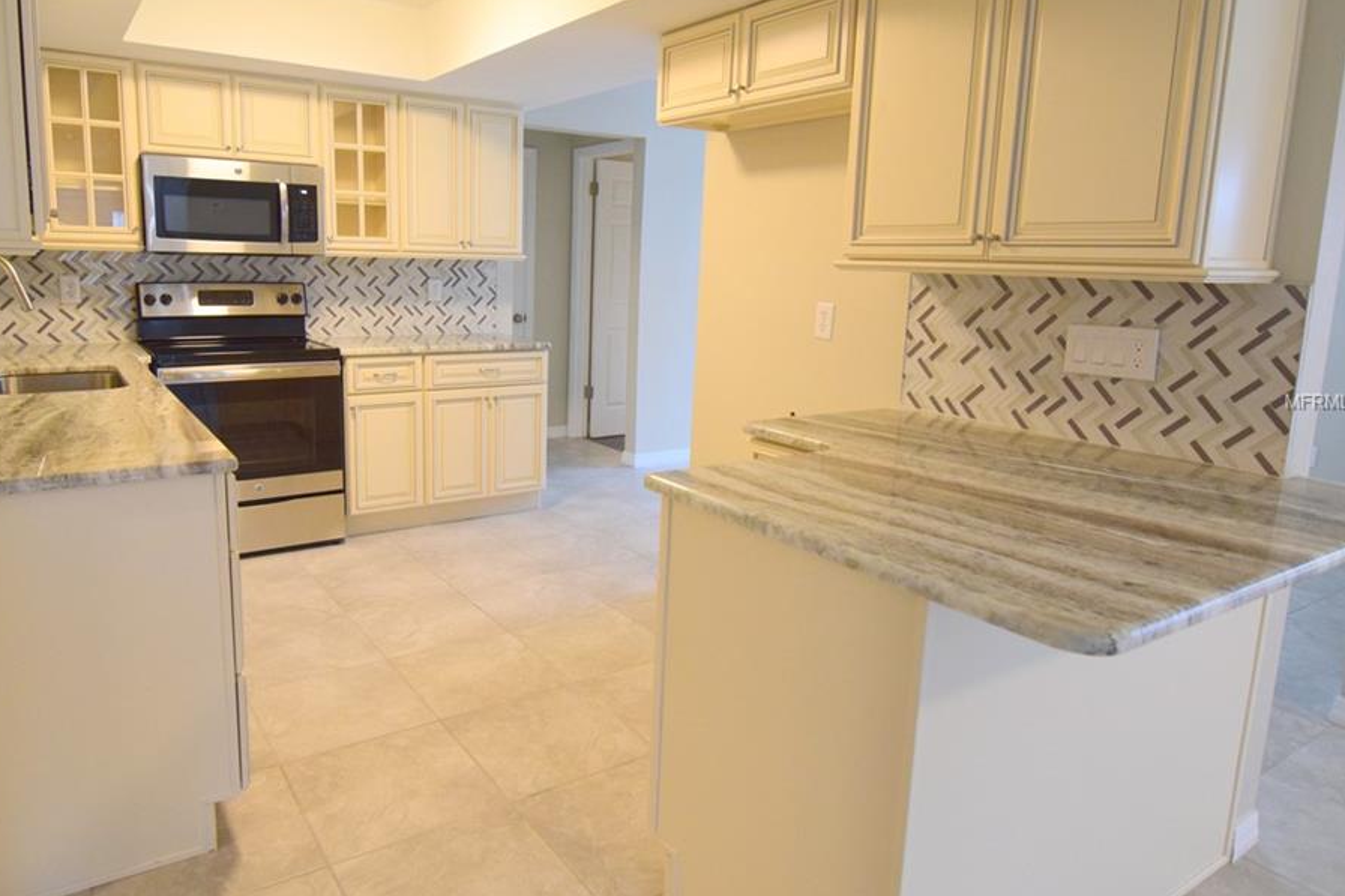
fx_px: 896
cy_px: 402
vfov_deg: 53.0
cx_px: 602
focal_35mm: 24
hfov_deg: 73.5
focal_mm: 14
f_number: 5
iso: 1600
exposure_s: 1/60
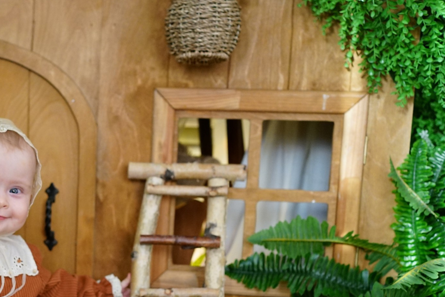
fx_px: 803
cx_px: 61
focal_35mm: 65
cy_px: 253
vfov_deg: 20.6
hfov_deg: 29.9
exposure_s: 1/160
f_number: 2.8
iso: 2000
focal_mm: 35
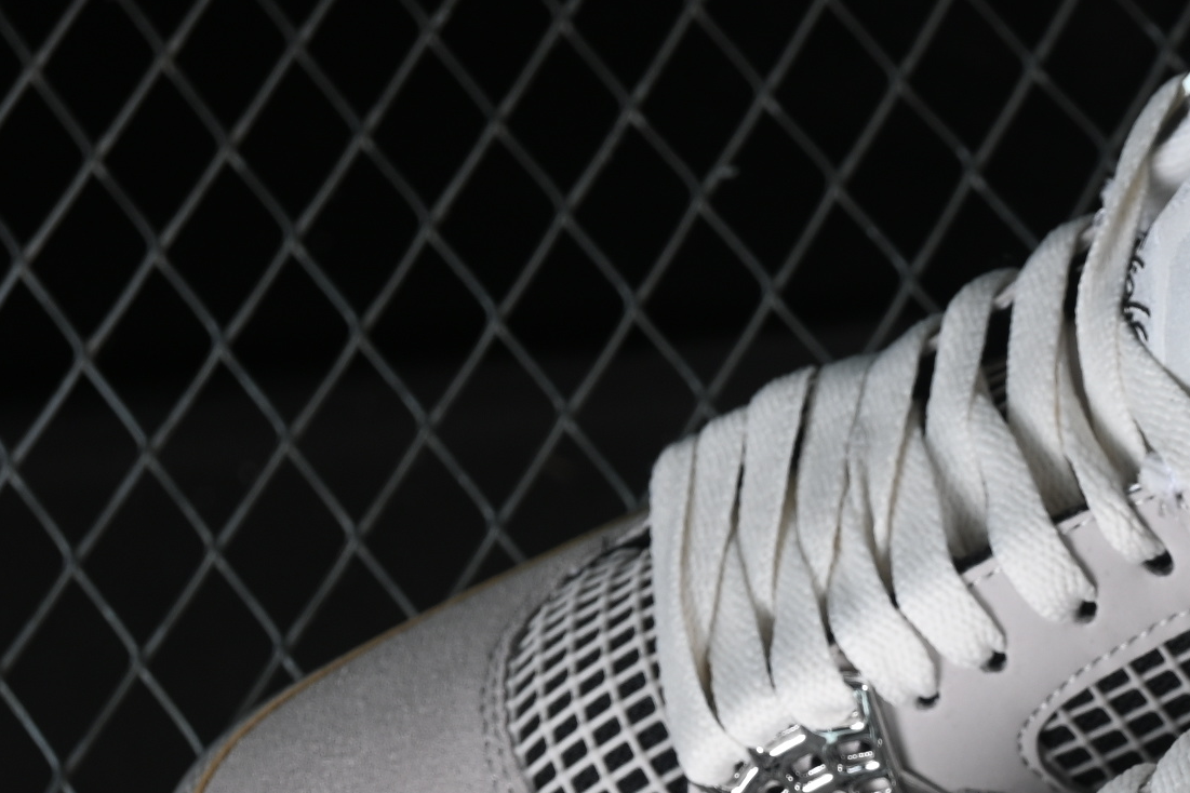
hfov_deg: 11.2
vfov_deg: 7.5
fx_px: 6016
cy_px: 878
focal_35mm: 182
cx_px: 1206
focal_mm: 48
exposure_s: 1/60
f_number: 7.1
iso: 160
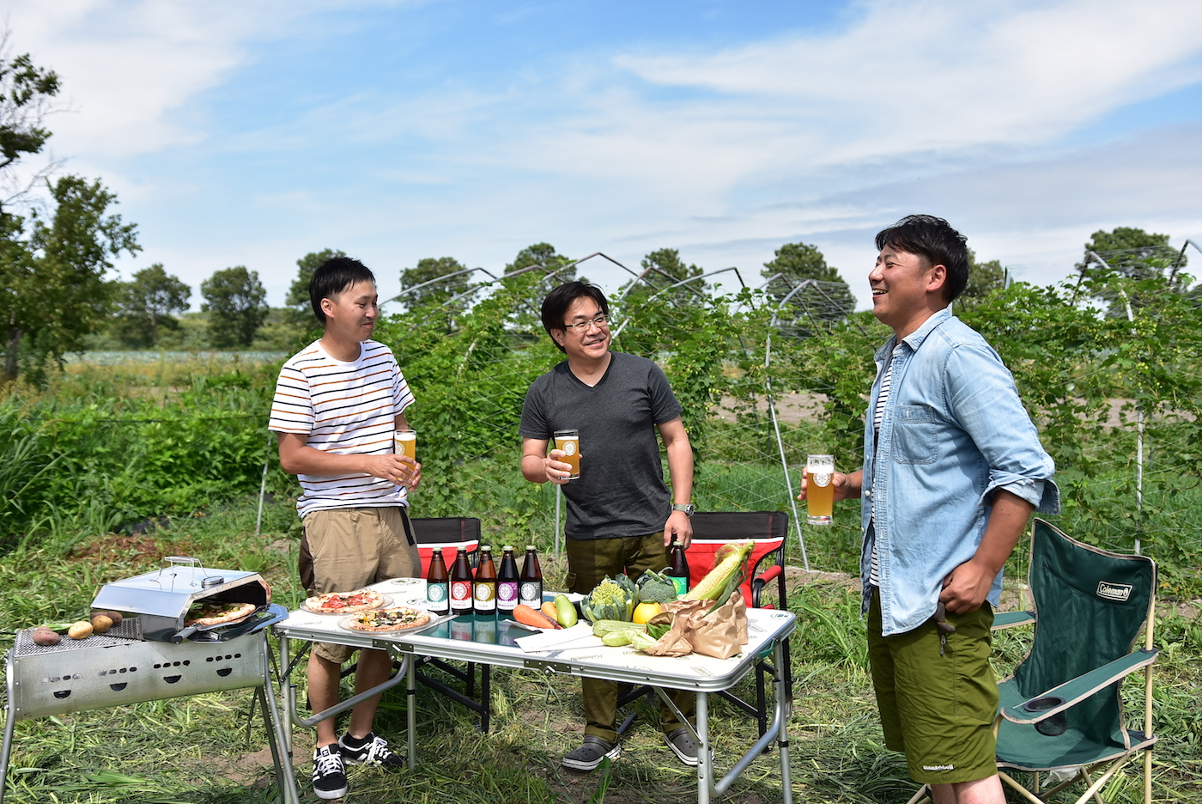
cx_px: 601
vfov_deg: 40.0
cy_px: 402
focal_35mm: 33
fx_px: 1103
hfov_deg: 57.2
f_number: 2.4
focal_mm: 22
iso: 200
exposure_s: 1/3000
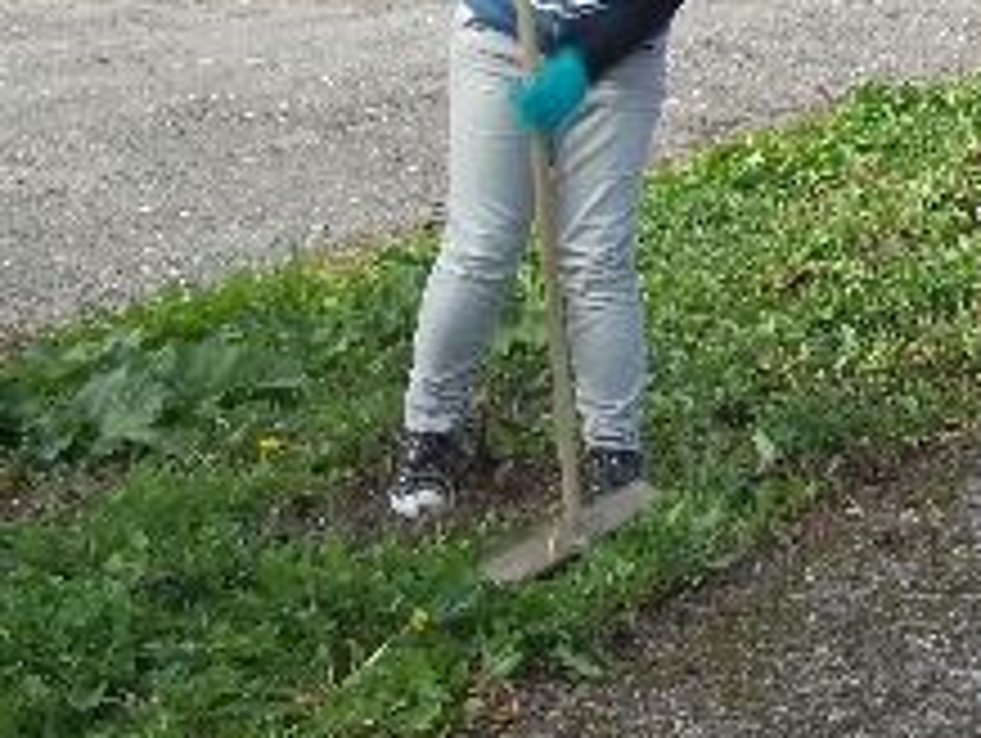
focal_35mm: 88
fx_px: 2497
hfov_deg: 21.3
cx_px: 1030
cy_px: 63
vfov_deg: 16.6
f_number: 8.8
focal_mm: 5.7
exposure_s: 1/60
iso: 64
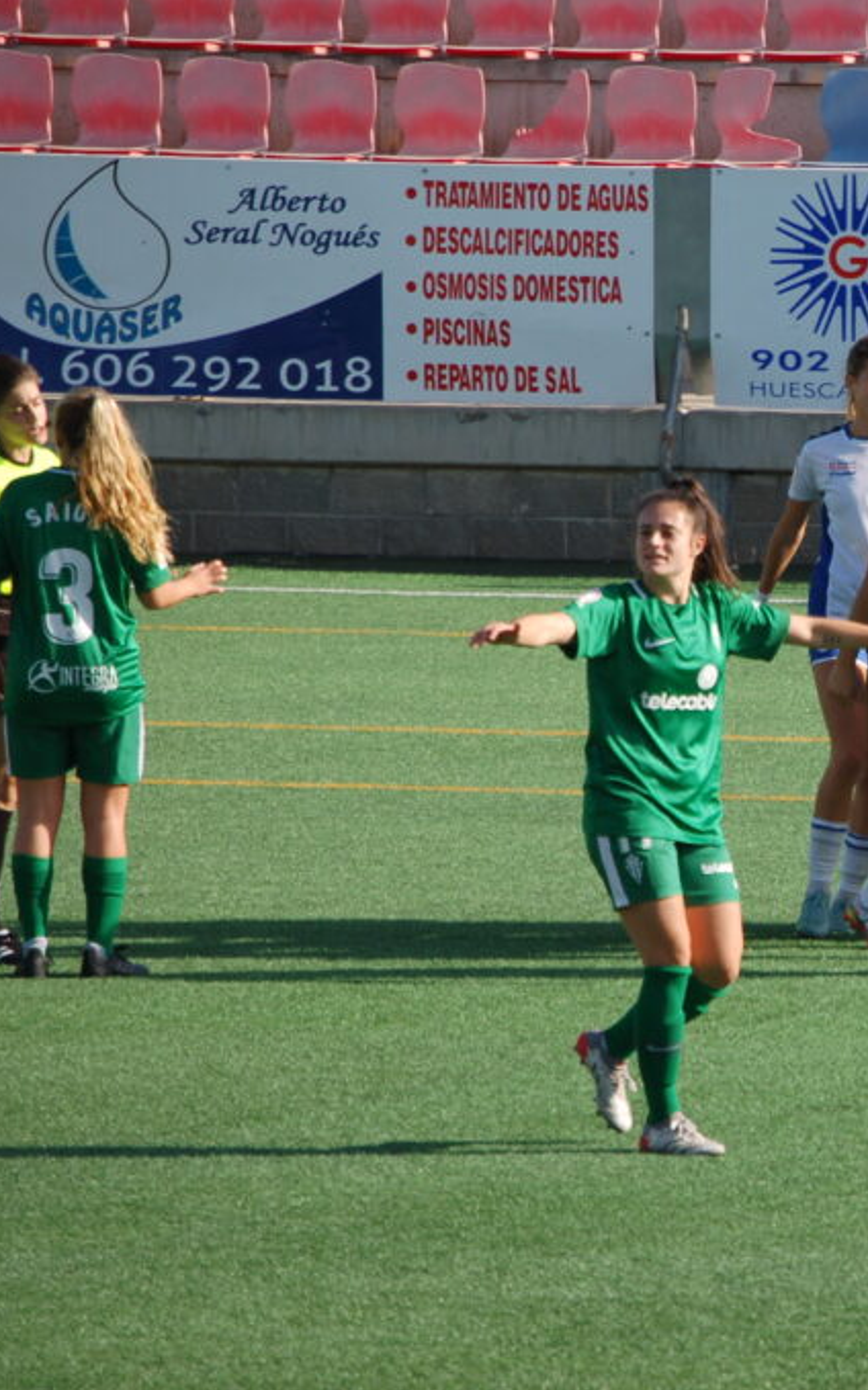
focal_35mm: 461
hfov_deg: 2.8
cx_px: 1003
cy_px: 695
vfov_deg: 4.6
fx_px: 17460
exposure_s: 1/400
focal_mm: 200
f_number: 8
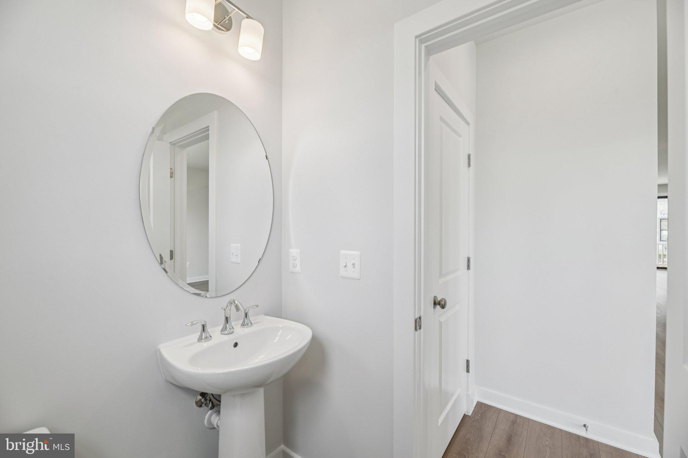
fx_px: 268
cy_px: 229
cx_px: 344
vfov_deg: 81.2
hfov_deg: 104.3
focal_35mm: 14
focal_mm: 14
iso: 100
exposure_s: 1/15
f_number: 8
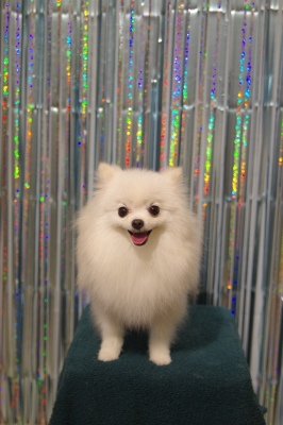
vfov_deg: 27.0
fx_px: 886
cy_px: 212
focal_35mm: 75
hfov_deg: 18.2
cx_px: 142
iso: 320
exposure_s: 1/125
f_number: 3.2
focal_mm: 50
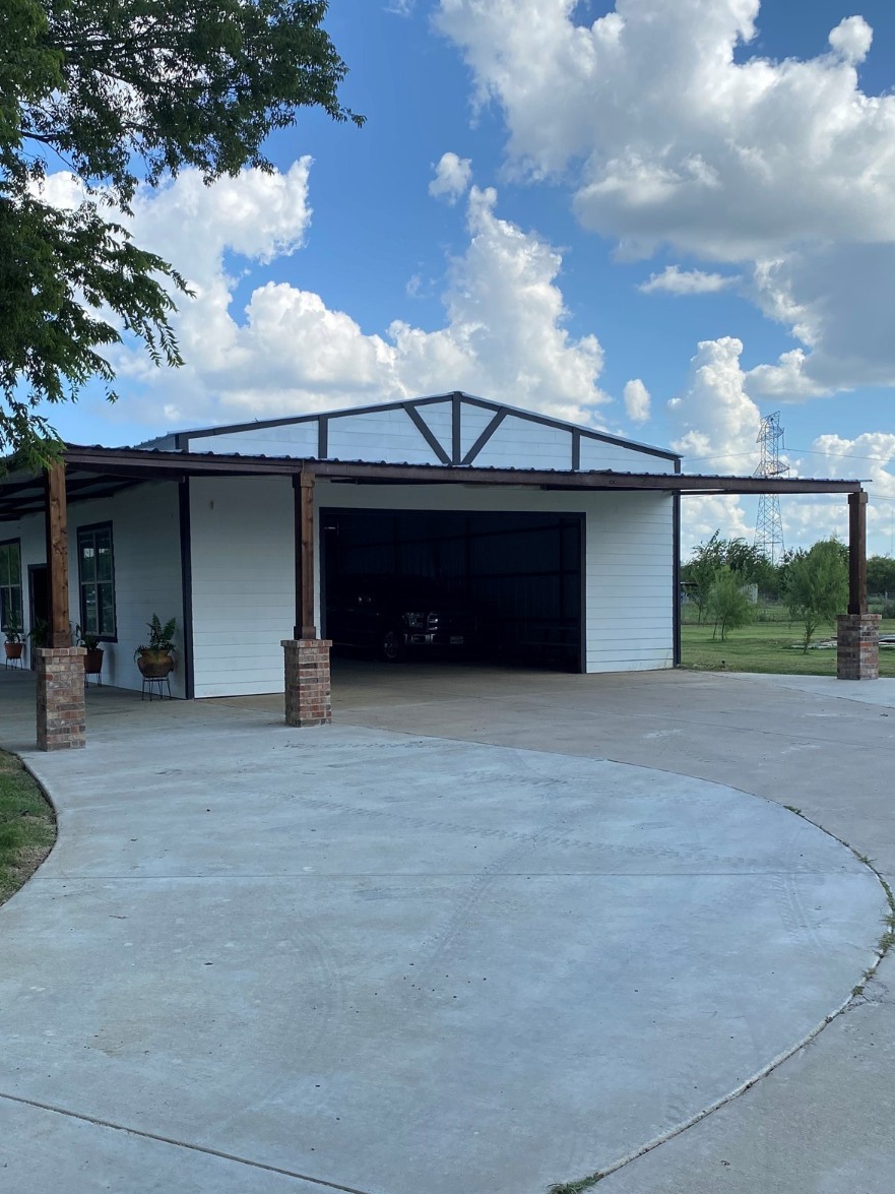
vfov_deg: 53.8
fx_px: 1172
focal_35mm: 34
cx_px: 327
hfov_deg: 41.4
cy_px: 679
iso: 32
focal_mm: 4.25
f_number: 1.8
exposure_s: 1/2222
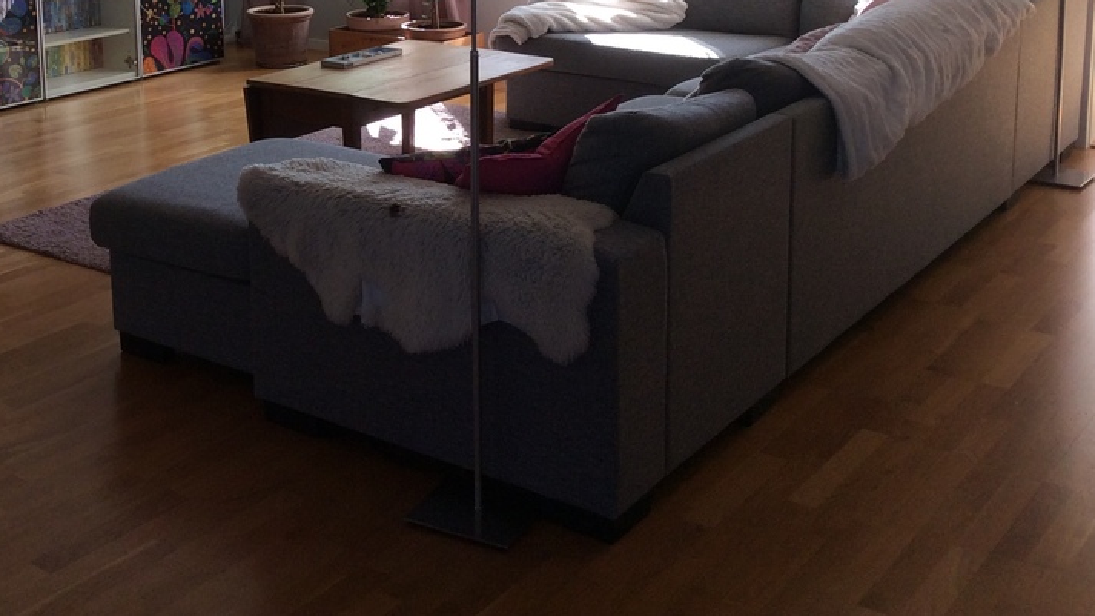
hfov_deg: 40.6
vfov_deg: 23.2
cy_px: 33
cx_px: 326
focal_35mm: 50
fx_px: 1452
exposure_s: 1/100
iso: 32
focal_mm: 3.3
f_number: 2.4
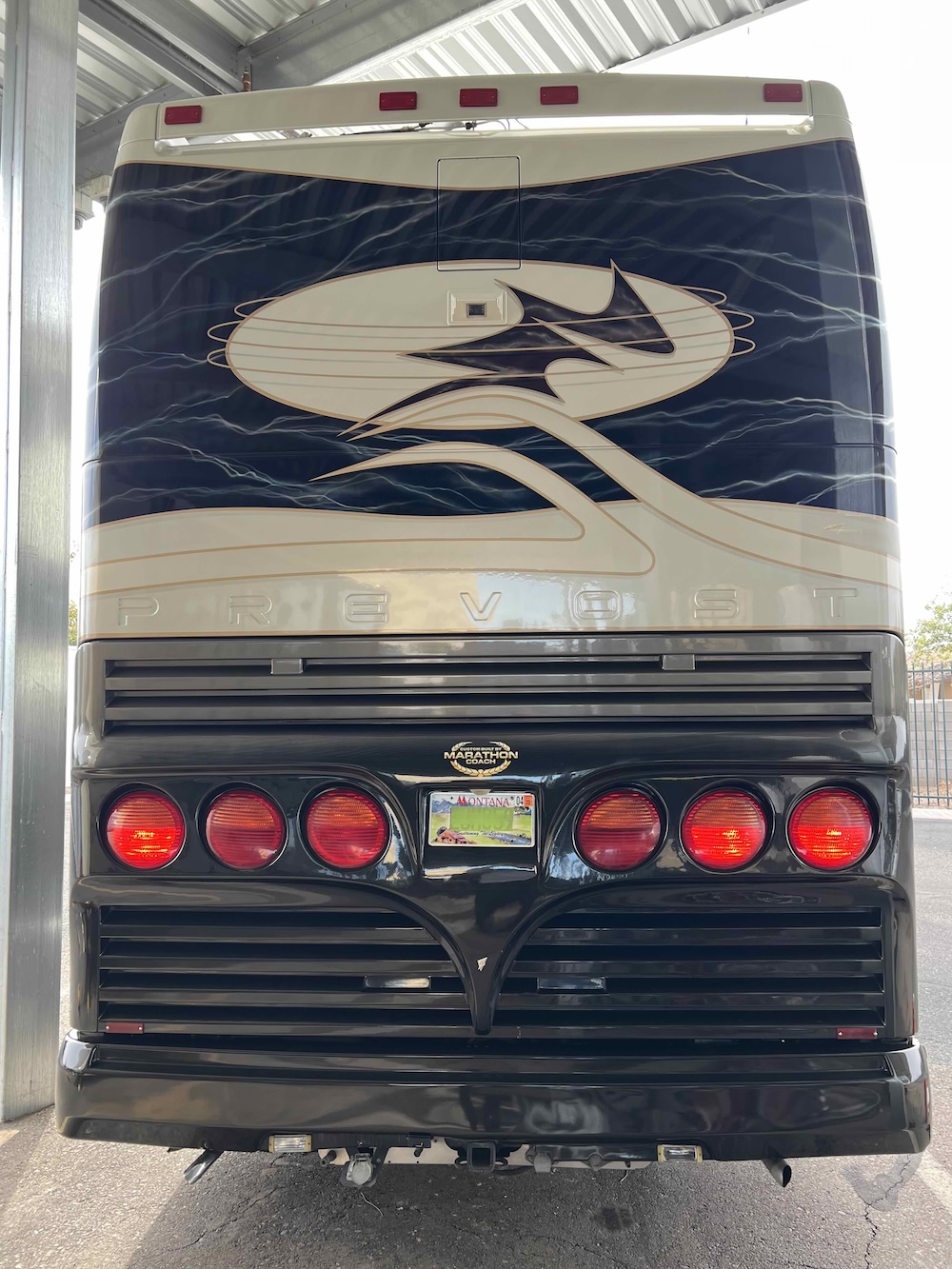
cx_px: 476
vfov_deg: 67.3
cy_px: 634
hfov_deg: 53.1
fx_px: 953
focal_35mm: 26
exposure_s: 1/121
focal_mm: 5.7
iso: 32
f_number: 1.5
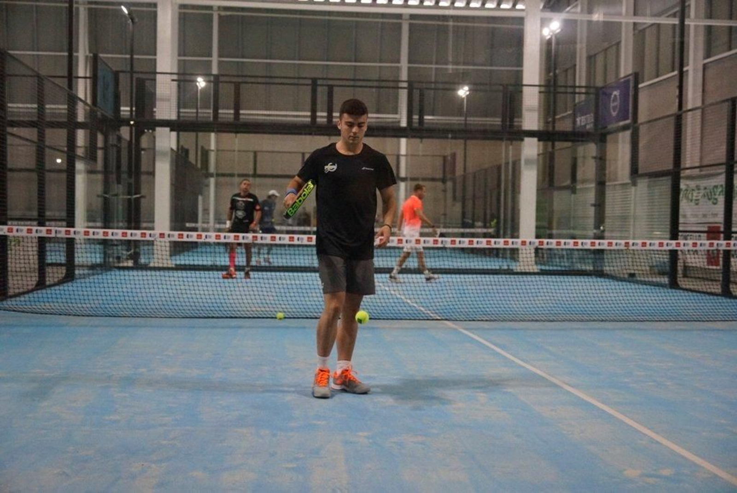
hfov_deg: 43.6
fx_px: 922
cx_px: 368
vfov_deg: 29.9
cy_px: 246
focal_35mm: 45
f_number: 2.8
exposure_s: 1/800
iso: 5000
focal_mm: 30
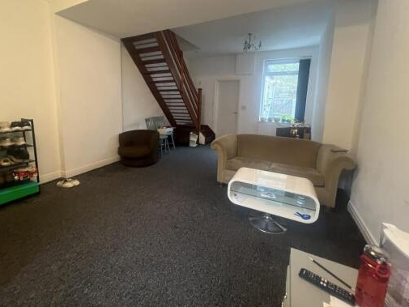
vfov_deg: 81.2
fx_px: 177
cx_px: 186
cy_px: 131
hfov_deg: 97.9
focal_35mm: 15
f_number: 1.8
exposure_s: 1/50
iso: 640
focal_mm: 1.57
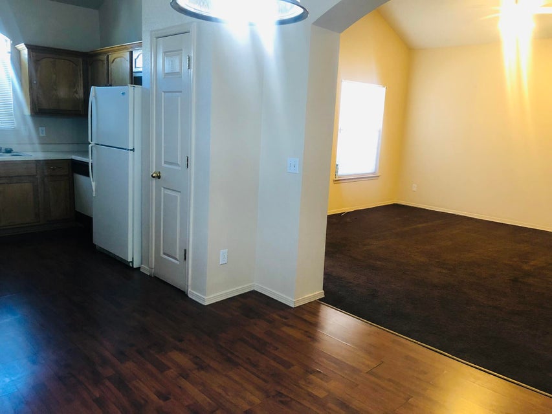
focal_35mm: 28
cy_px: 207
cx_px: 276
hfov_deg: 63.4
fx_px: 447
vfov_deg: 49.8
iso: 64
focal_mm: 4
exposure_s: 1/15
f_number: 1.8
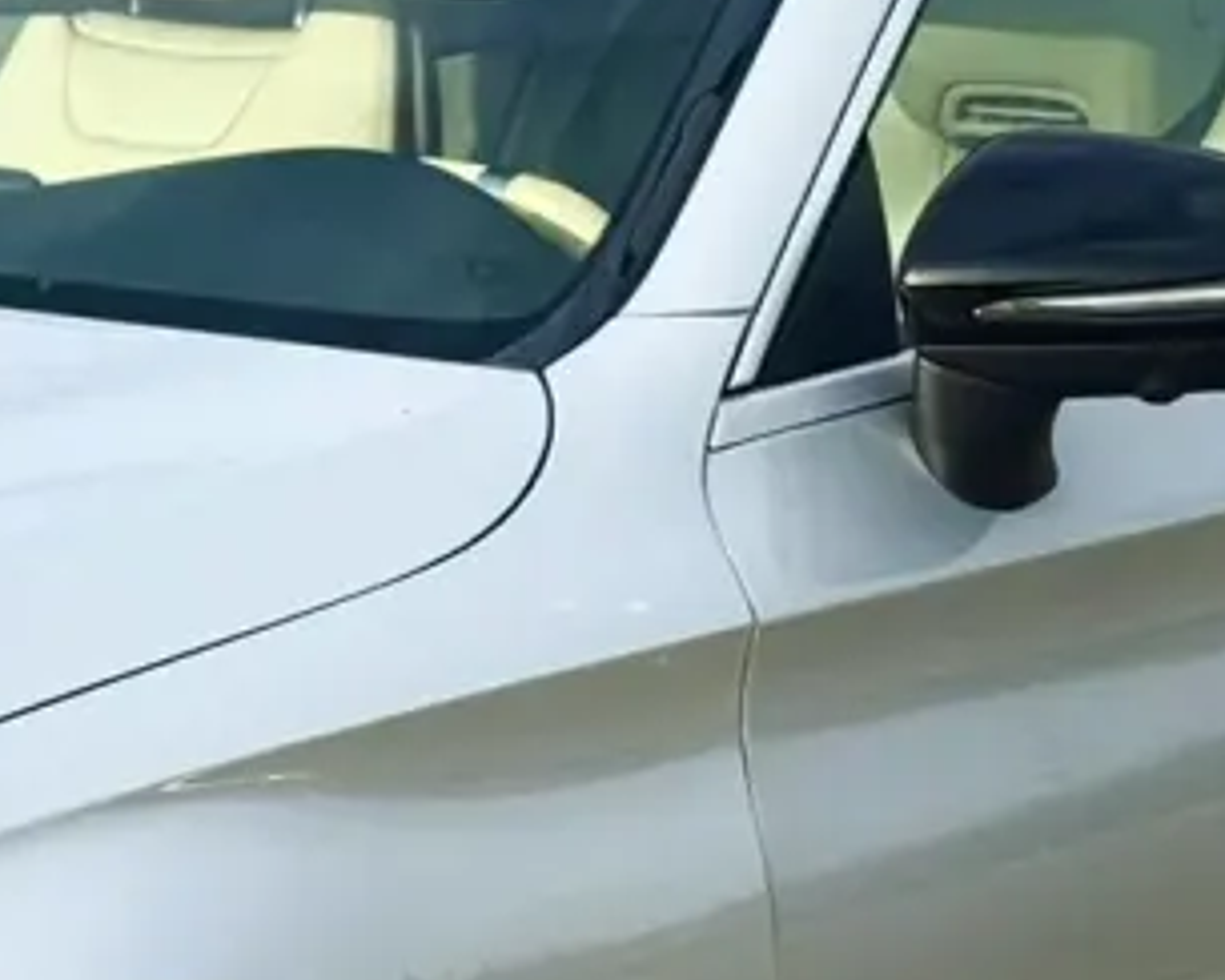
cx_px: -245
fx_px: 8012
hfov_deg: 8.6
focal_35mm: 221
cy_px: 888
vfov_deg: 7.0
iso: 64
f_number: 1.78
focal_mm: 6.76
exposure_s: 1/4098
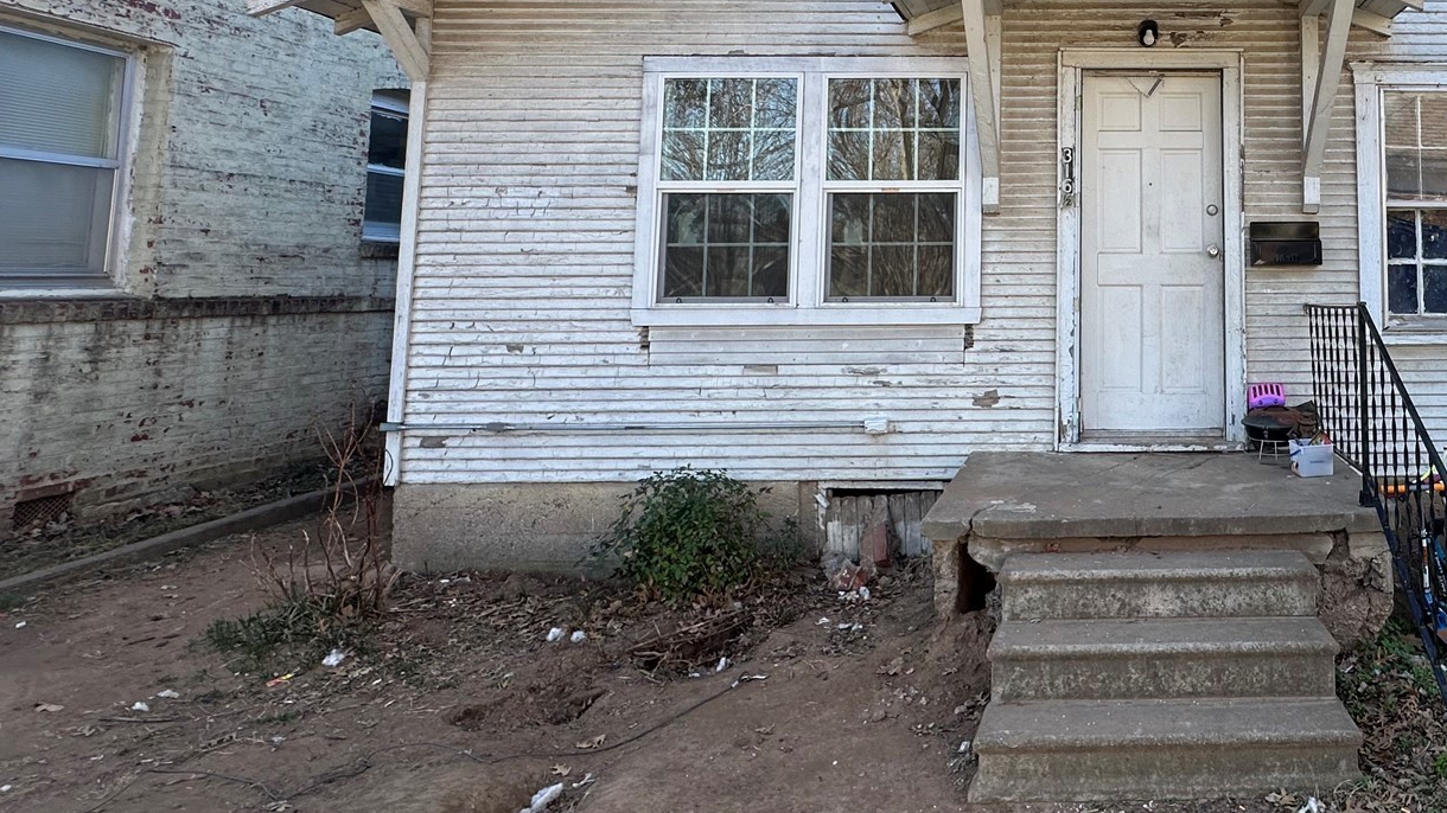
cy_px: 198
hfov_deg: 69.6
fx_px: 921
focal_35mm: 24
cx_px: 1136
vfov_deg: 45.9
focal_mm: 2.22
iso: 40
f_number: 2.2
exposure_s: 1/262
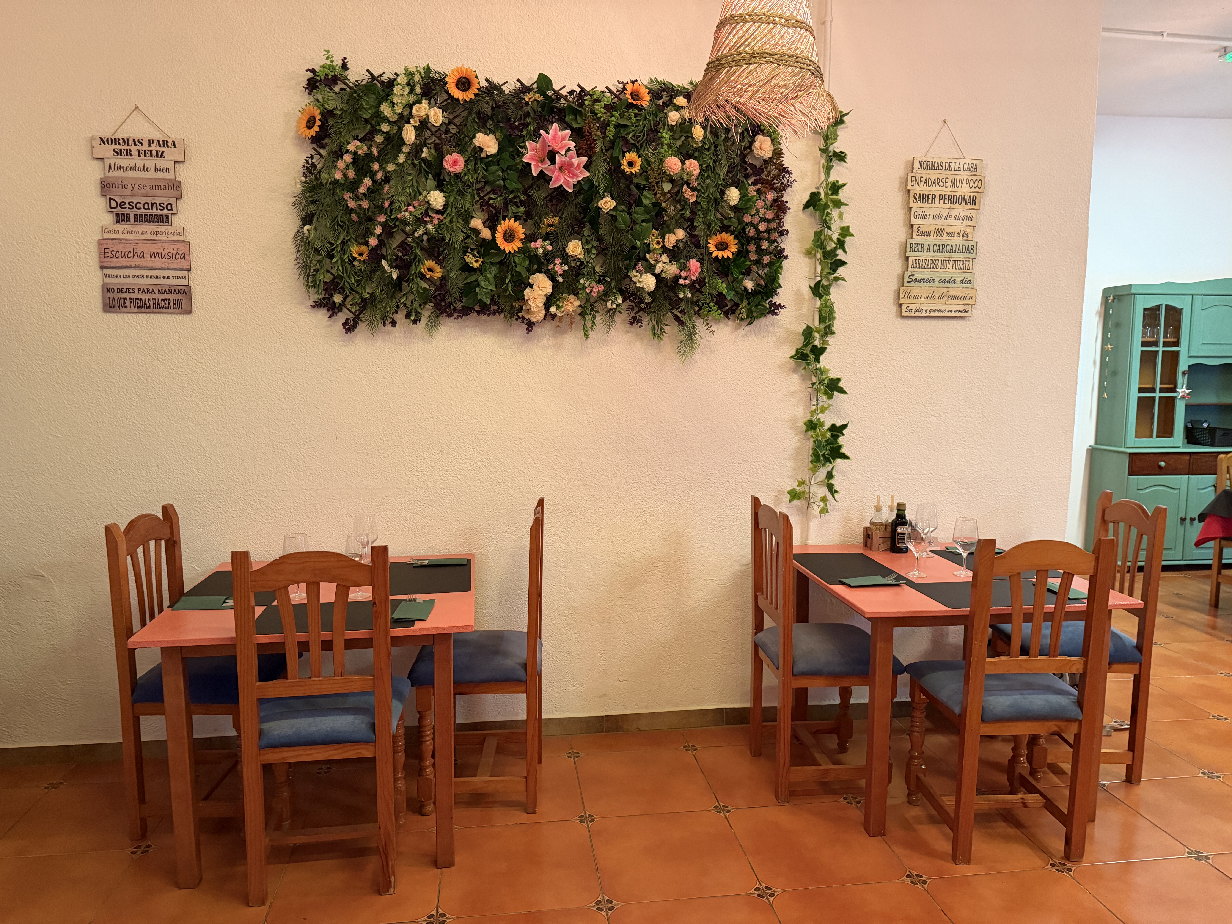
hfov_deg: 71.6
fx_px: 854
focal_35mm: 24
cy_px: 462
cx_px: 616
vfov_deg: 56.8
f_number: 1.78
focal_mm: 6.76
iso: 640
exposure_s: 1/50
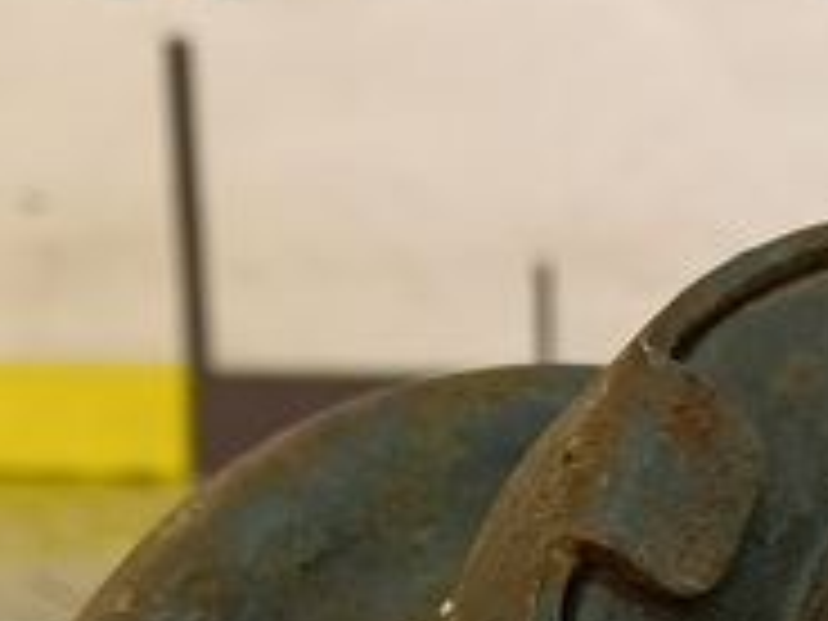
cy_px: 1300
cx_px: 644
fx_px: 3062
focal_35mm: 128
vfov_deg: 10.5
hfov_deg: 15.3
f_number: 1.6
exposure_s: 1/50
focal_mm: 4.11
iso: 91
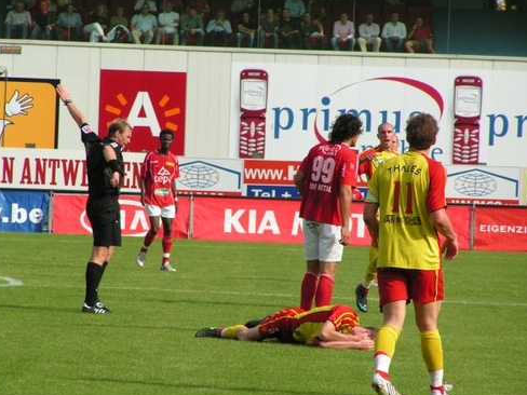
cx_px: 259
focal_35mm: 389
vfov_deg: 3.8
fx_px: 5922
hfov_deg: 5.1
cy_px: 198
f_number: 5
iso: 50
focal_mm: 63
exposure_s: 1/400
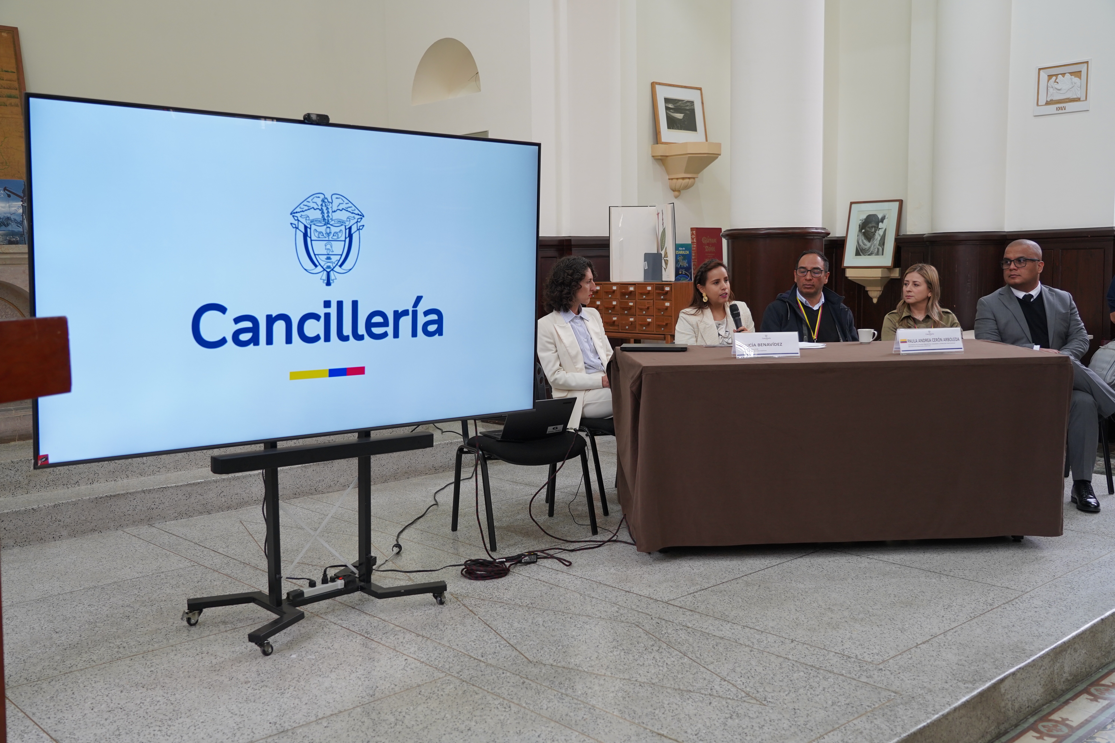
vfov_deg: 40.0
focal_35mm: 33
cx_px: 558
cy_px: 372
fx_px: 1022
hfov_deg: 57.2
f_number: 4
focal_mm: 33
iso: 800
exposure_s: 1/160
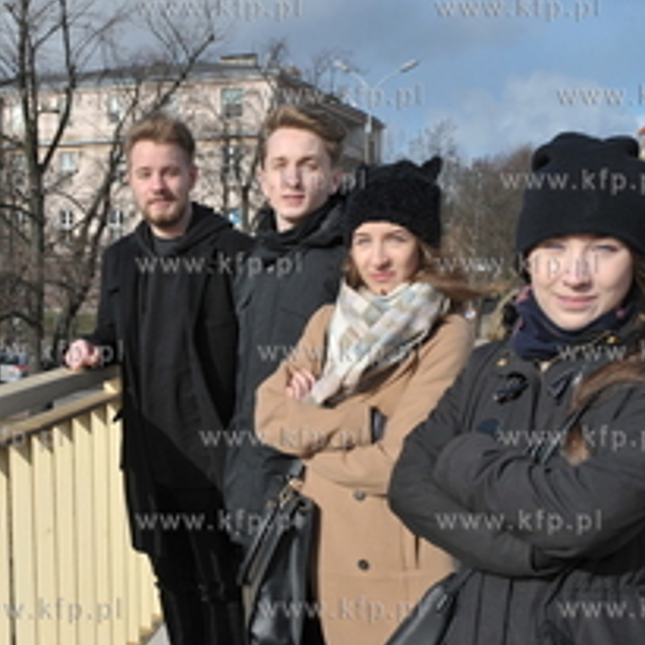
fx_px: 1012
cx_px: 151
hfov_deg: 34.5
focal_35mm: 48
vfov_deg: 35.2
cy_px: 393
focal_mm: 29
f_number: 9
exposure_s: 1/1000
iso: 400
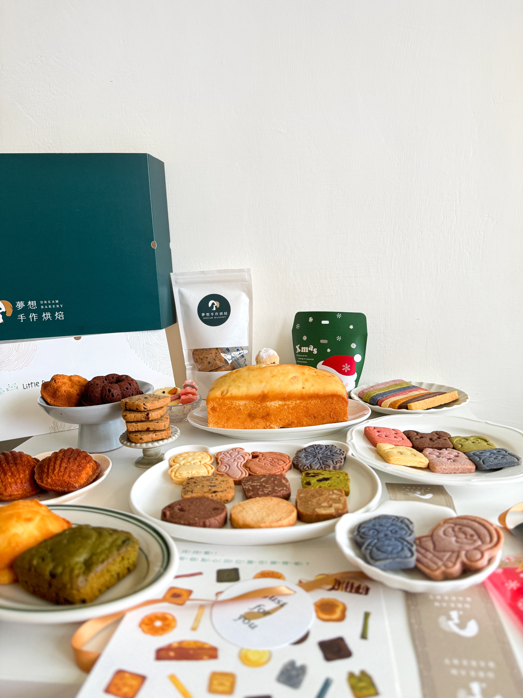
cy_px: 349
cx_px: 262
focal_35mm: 24
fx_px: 483
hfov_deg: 56.8
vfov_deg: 71.6
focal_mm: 6.86
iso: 200
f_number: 1.8
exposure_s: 1/60
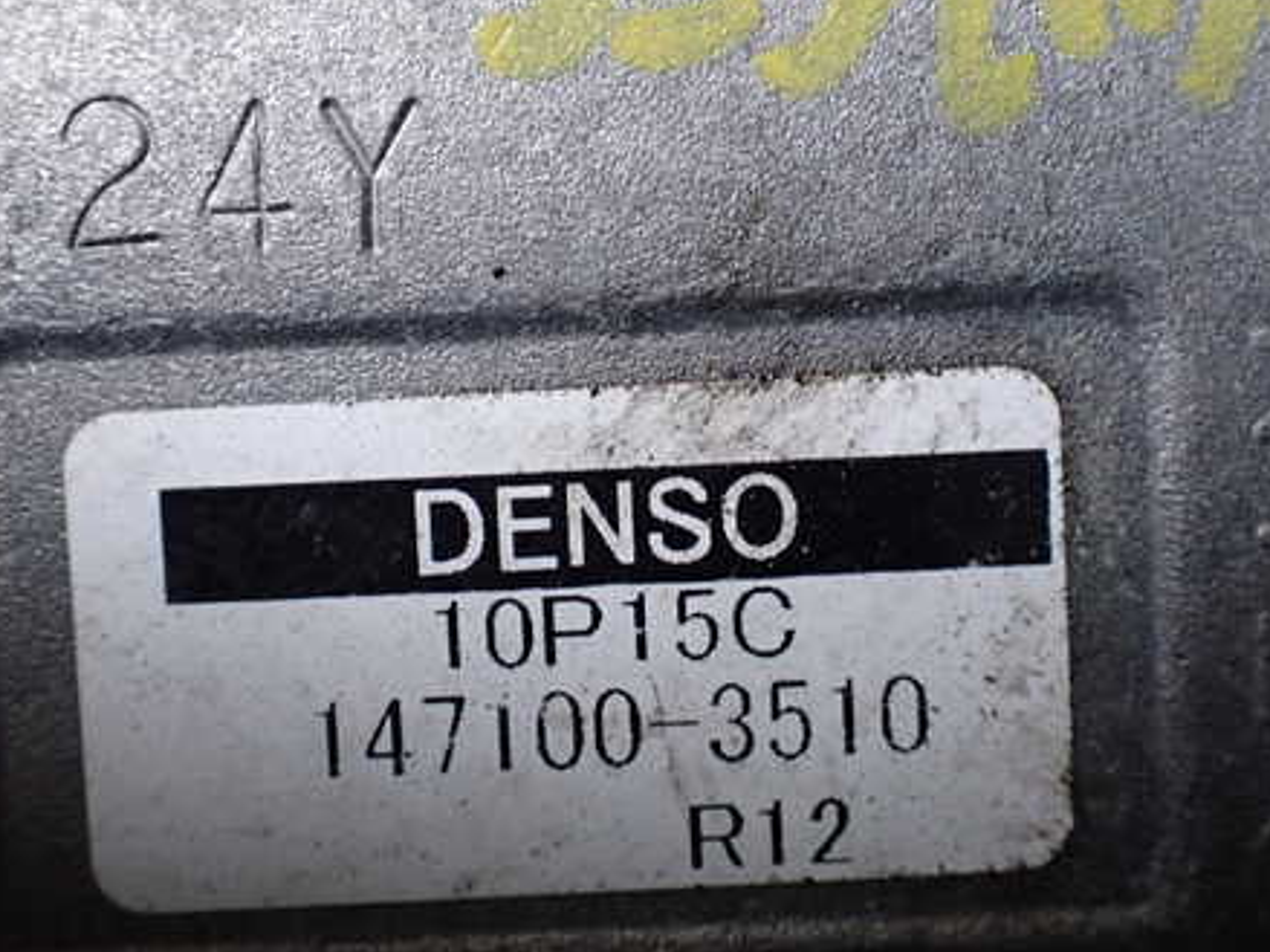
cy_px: 451
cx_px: 645
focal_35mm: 41
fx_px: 1504
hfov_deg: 45.8
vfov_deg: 35.1
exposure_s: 1/125
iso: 640
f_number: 2.3
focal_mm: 5.4
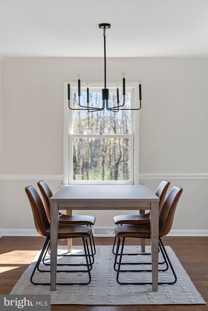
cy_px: 156
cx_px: 104
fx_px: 450
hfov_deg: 26.0
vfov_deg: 38.2
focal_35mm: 52
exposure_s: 1/20
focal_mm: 52
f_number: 4
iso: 100
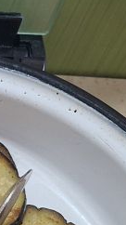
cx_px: -188
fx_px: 630
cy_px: 286
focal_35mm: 106
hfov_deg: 9.9
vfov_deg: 18.8
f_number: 1.8
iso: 250
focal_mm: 5.54
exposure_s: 1/50
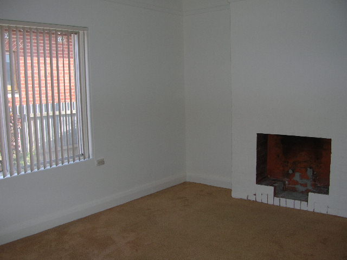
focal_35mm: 35
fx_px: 351
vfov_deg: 40.7
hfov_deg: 52.6
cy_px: 130
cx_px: 174
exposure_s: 1/60.1
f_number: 2.8
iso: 68
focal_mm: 5.8
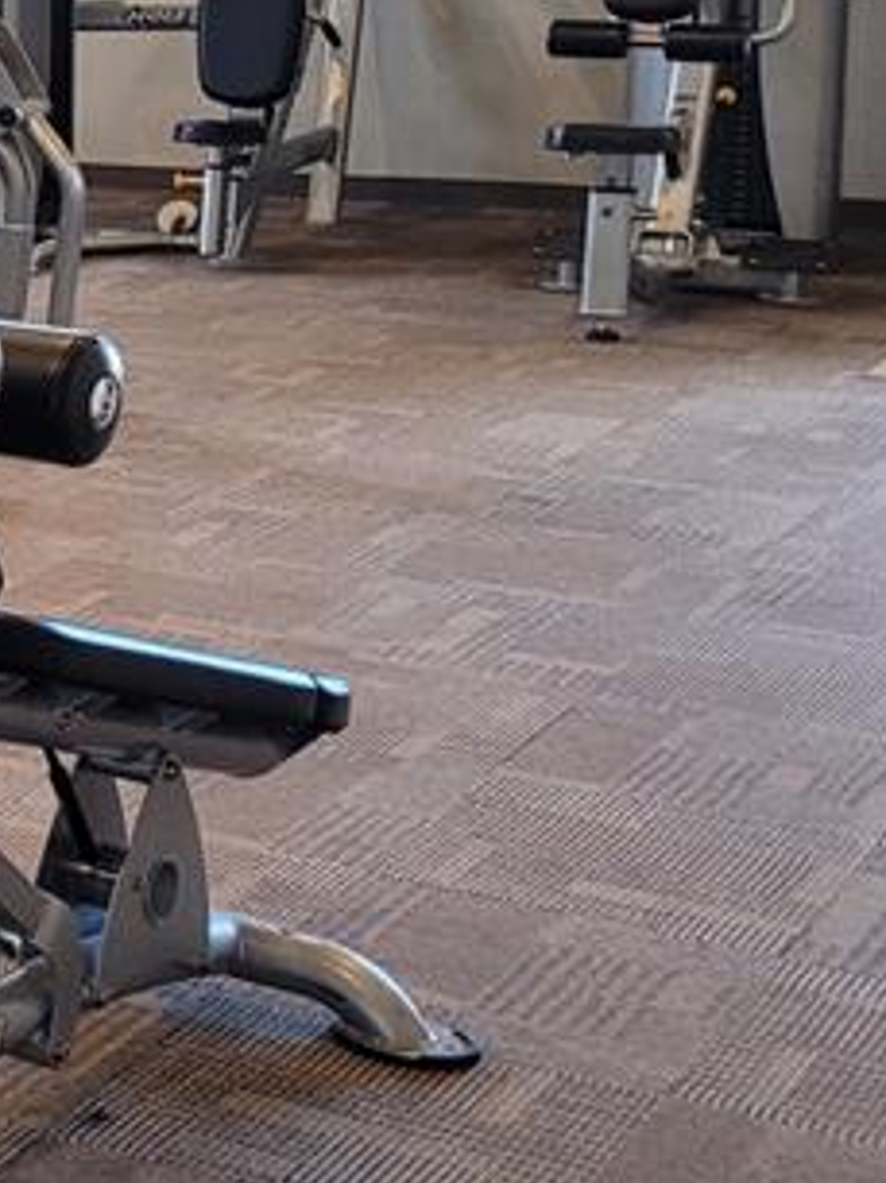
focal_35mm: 87
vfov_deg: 22.3
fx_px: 2973
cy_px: 292
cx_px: -952
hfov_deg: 14.0
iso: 200
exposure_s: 1/120
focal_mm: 5.4
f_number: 1.8
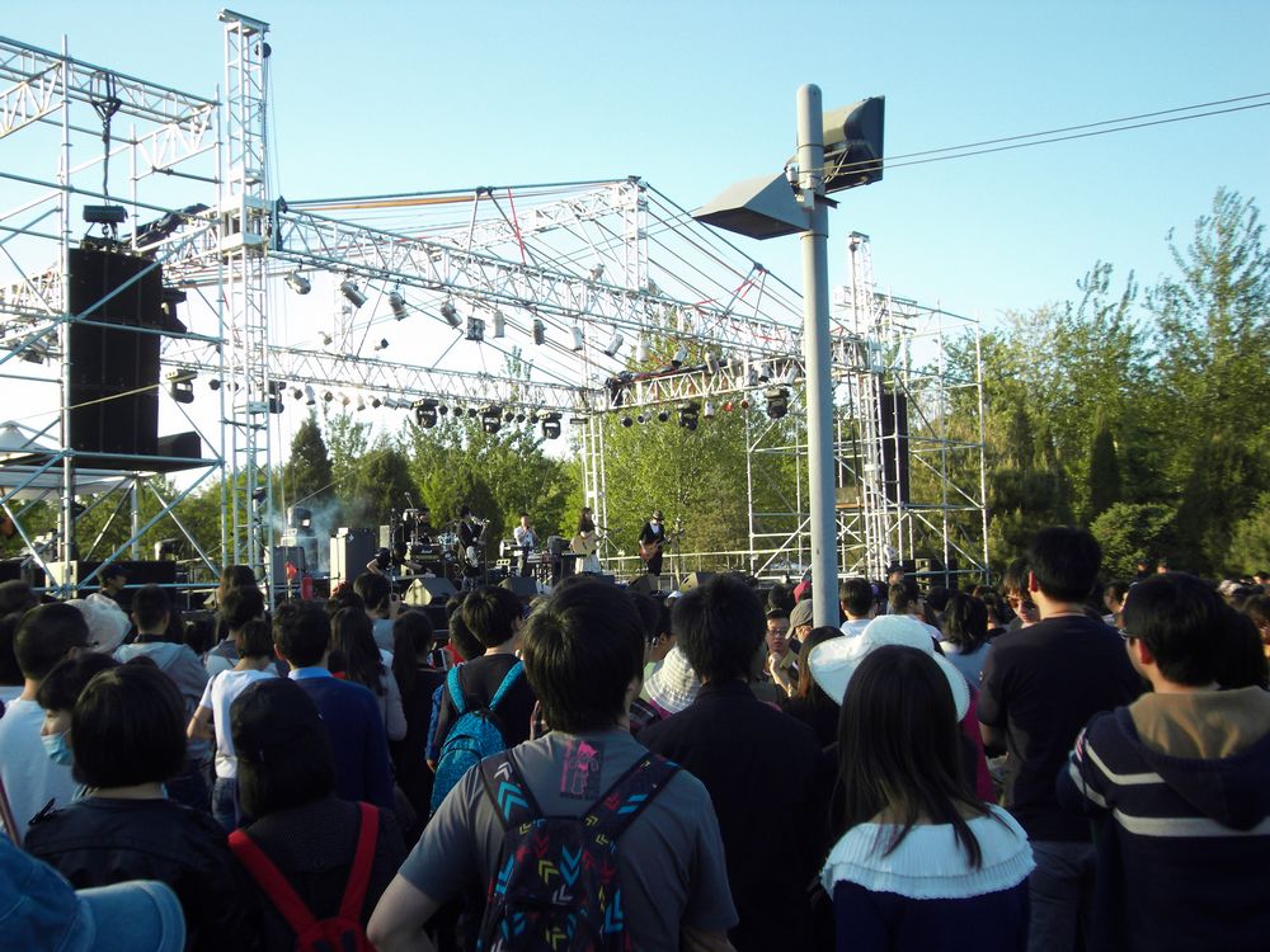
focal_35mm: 40
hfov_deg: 46.8
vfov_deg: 36.0
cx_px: 635
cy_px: 476
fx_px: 1468
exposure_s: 1/250
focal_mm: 7.1
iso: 80
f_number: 3.7
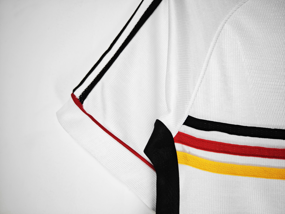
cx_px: 142
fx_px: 189
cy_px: 107
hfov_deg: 73.9
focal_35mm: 23
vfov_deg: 58.9
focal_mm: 8.67
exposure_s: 1/100
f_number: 1.75
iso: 74
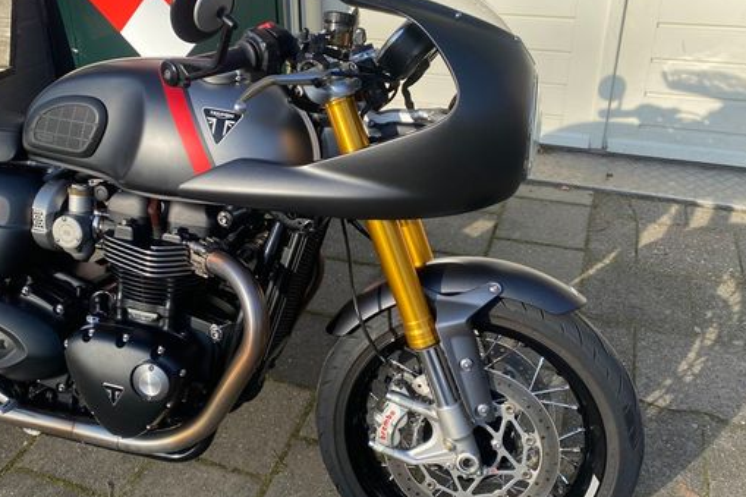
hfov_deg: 55.5
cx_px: 311
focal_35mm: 34
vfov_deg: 38.8
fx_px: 704
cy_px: 216
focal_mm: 4.25
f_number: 1.8
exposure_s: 1/1025
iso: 32
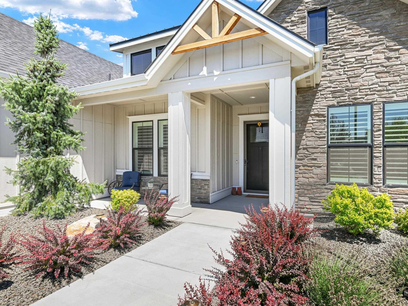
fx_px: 236
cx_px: 212
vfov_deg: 66.0
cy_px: 156
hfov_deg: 81.7
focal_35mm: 20
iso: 200
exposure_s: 1/160
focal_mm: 18
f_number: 8
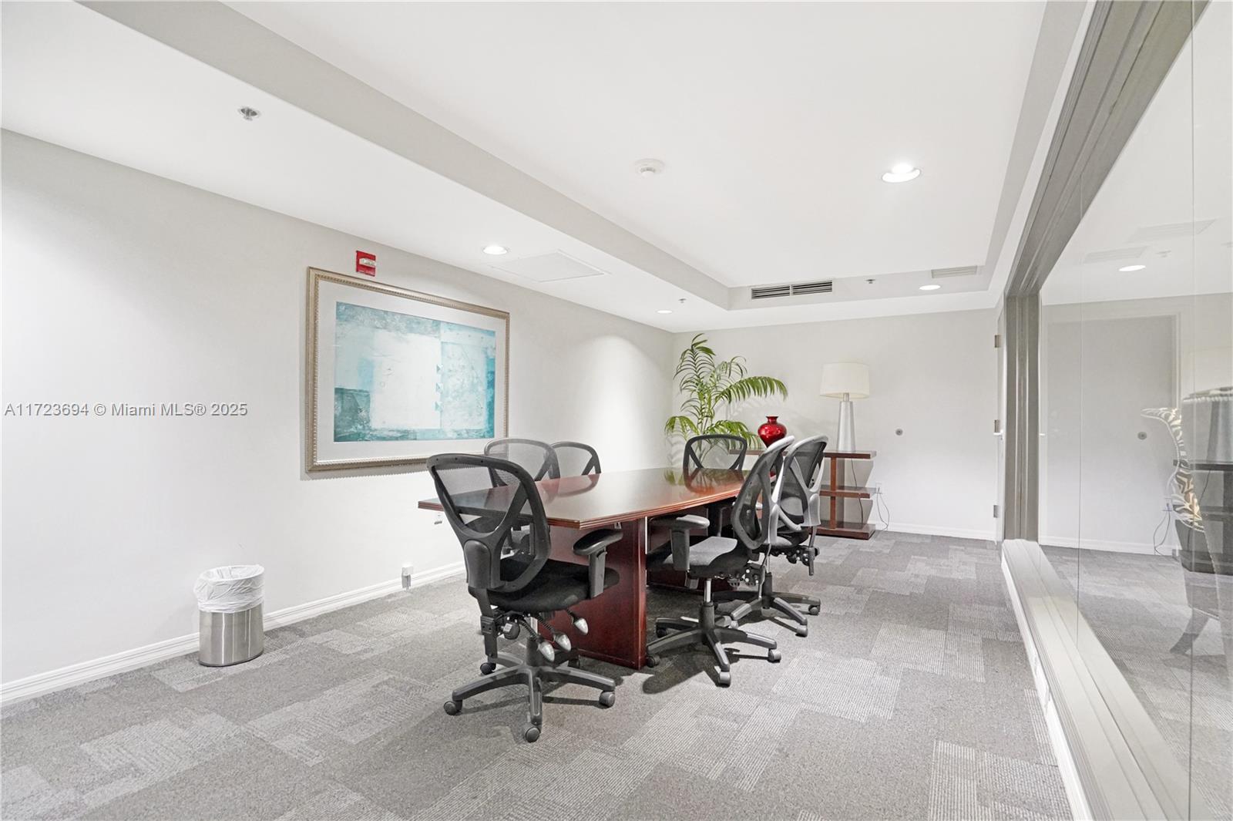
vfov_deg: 73.7
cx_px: 616
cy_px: 410
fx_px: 548
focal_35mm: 16
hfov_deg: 96.8
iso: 10000
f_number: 5
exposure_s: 1/160
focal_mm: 16
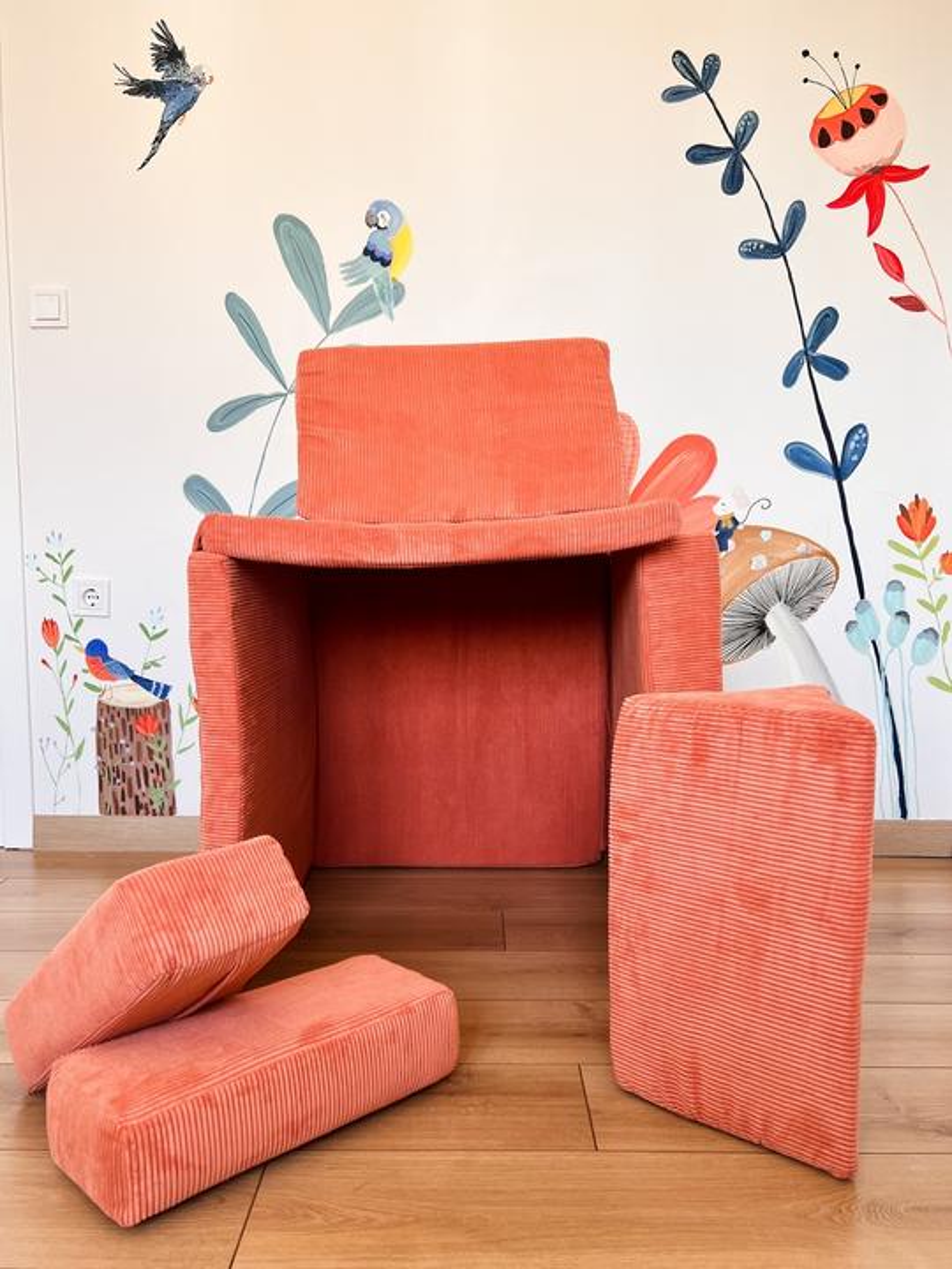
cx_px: 476
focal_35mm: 26
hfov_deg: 53.1
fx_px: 953
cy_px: 634
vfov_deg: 67.3
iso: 80
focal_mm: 5.7
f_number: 1.5
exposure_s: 1/120
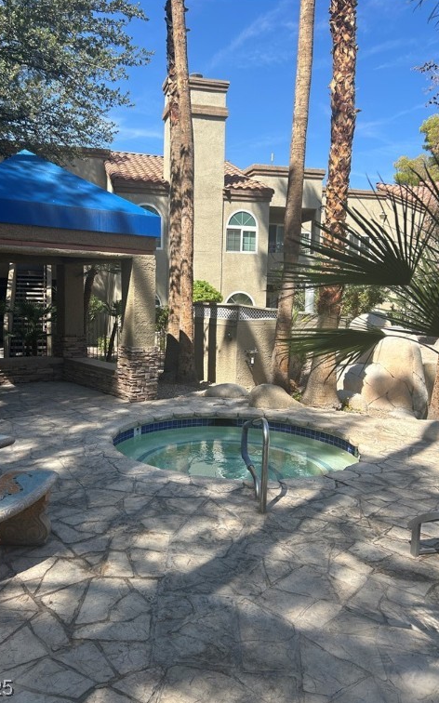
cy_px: 352
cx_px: 187
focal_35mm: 28
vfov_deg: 66.5
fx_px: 536
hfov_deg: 44.4
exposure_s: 1/2299
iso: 50
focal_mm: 5.7
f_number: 1.5
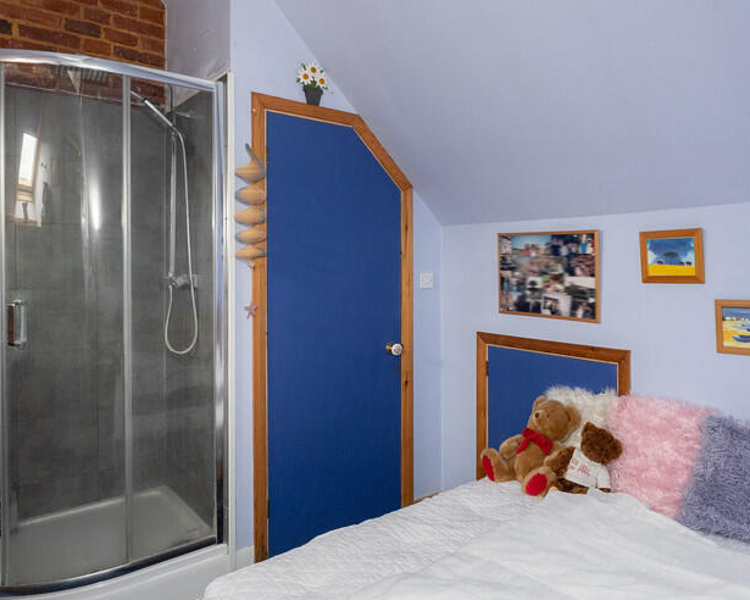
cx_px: 490
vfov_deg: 56.5
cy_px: 250
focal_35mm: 25
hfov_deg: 66.5
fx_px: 555
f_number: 7.1
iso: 1250
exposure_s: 1/40
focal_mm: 16
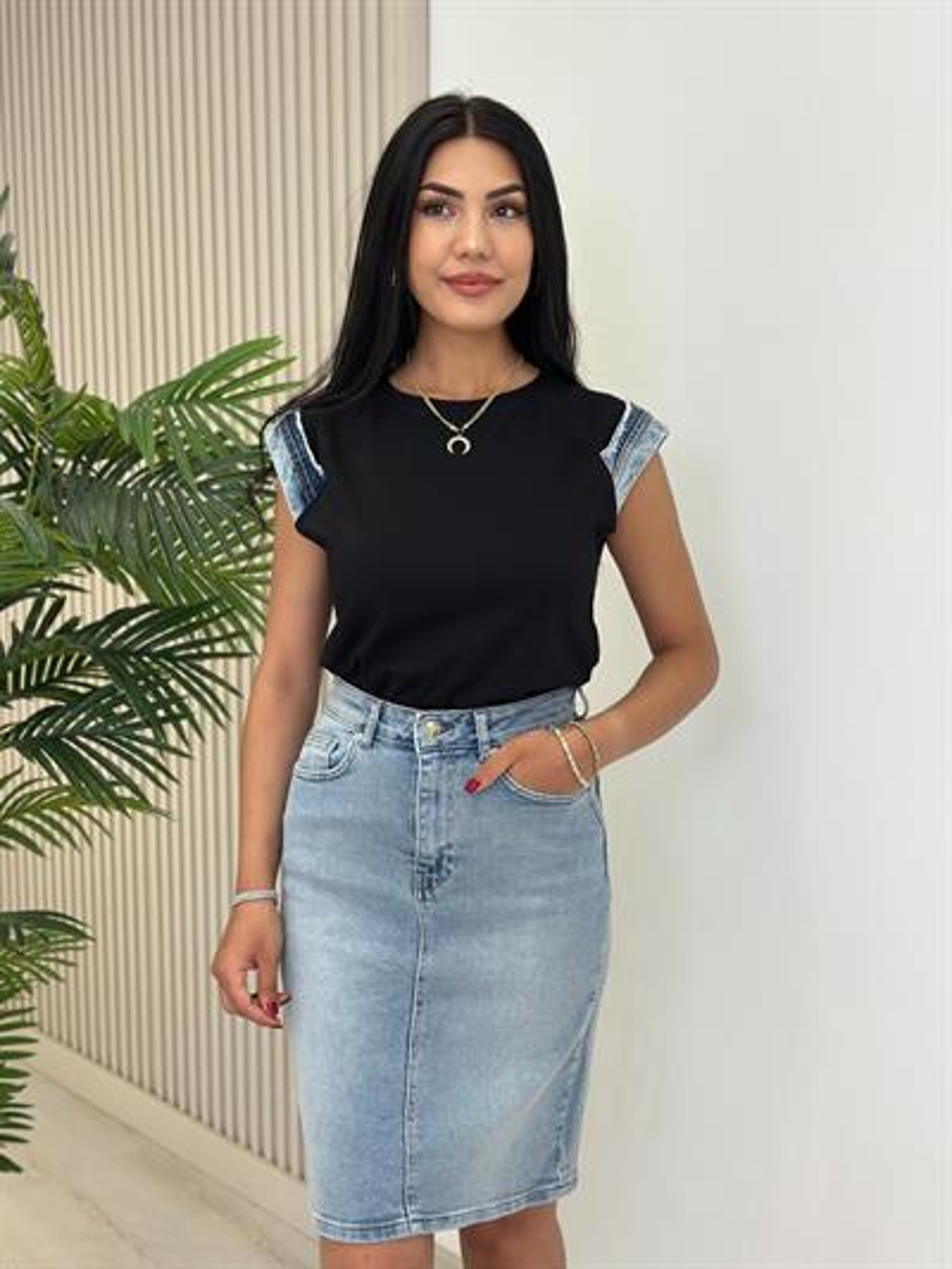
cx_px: 476
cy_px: 634
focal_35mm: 48
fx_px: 1759
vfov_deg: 39.6
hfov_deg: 30.3
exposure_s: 1/260
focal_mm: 6.86
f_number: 1.78
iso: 80
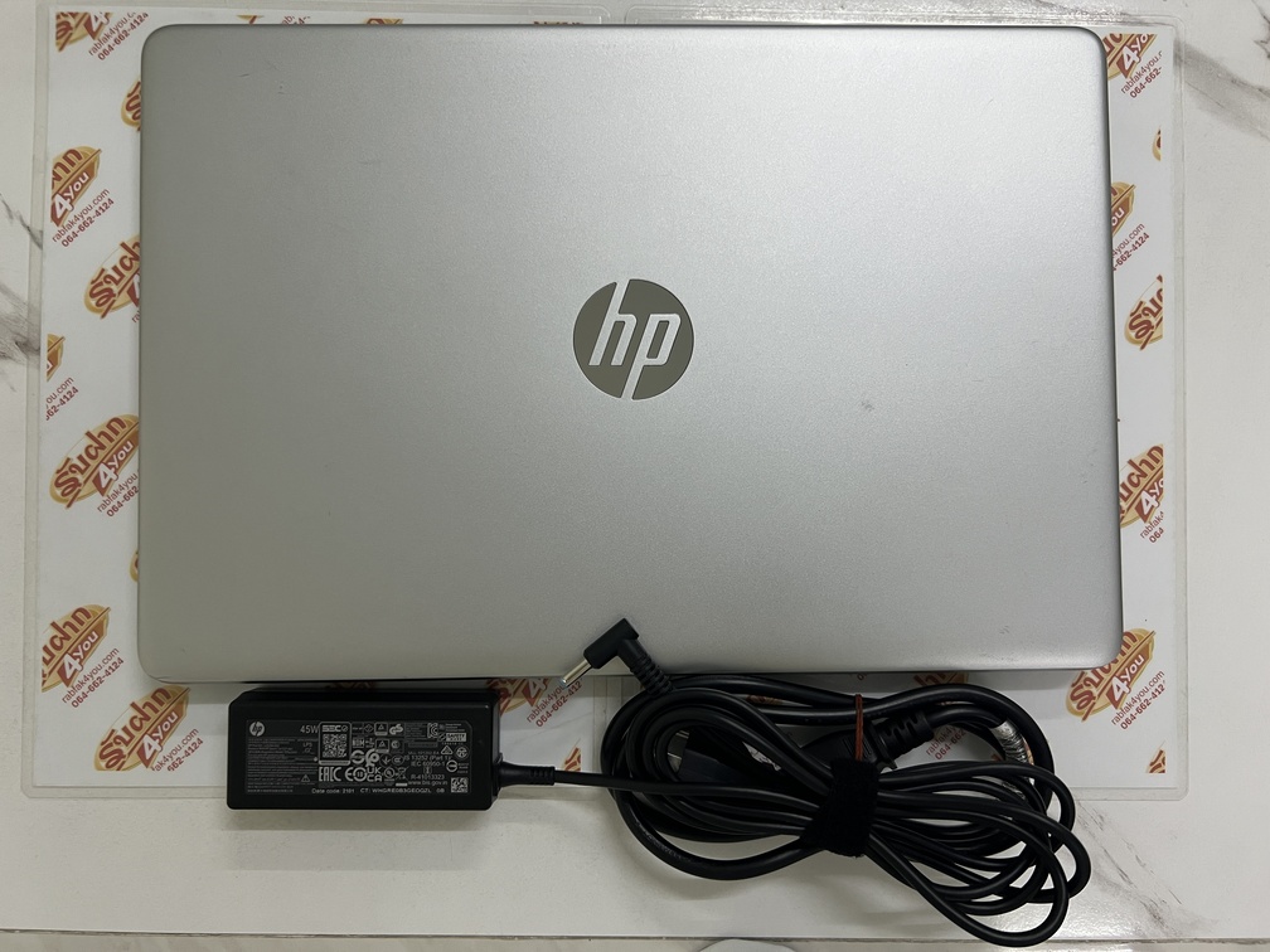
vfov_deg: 53.1
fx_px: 954
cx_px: 635
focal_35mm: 26
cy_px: 476
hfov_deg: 67.3
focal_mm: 5.7
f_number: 1.5
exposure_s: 1/50
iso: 80
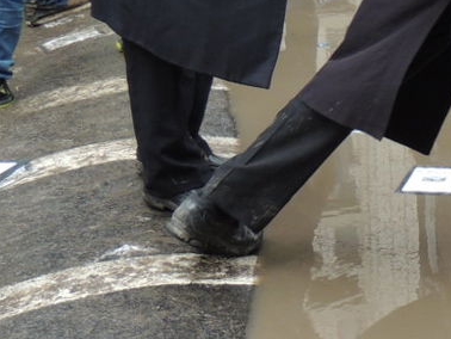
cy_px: 87
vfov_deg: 10.0
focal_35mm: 148
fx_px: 1929
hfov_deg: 12.7
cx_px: 643
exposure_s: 1/250
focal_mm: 7.1
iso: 160
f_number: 3.3
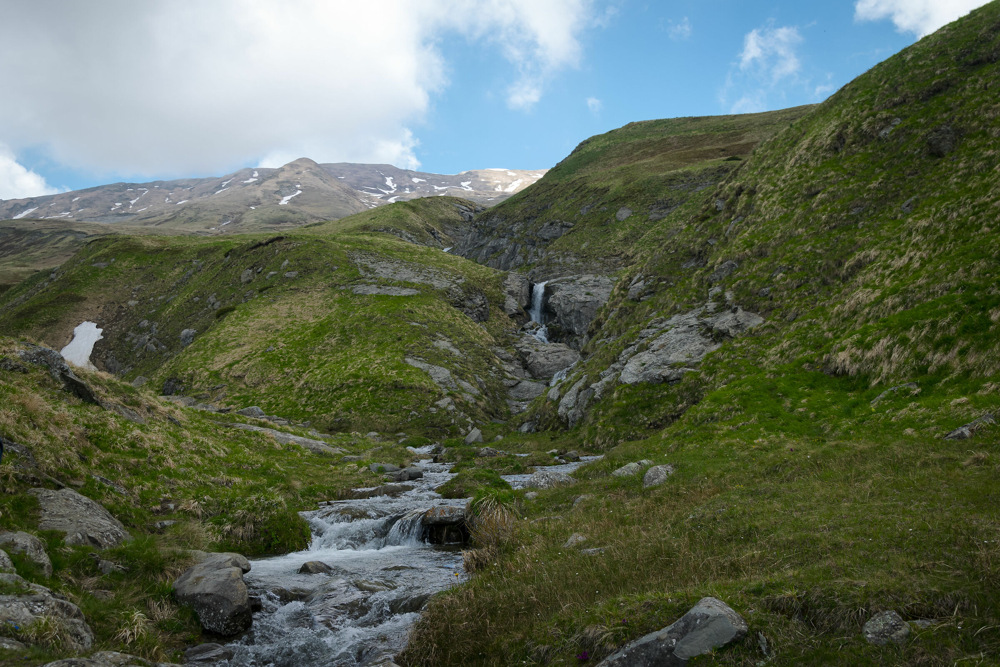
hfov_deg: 53.1
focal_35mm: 36
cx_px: 500
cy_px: 334
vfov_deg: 36.9
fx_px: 1000
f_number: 8
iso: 200
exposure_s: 1/250
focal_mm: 24
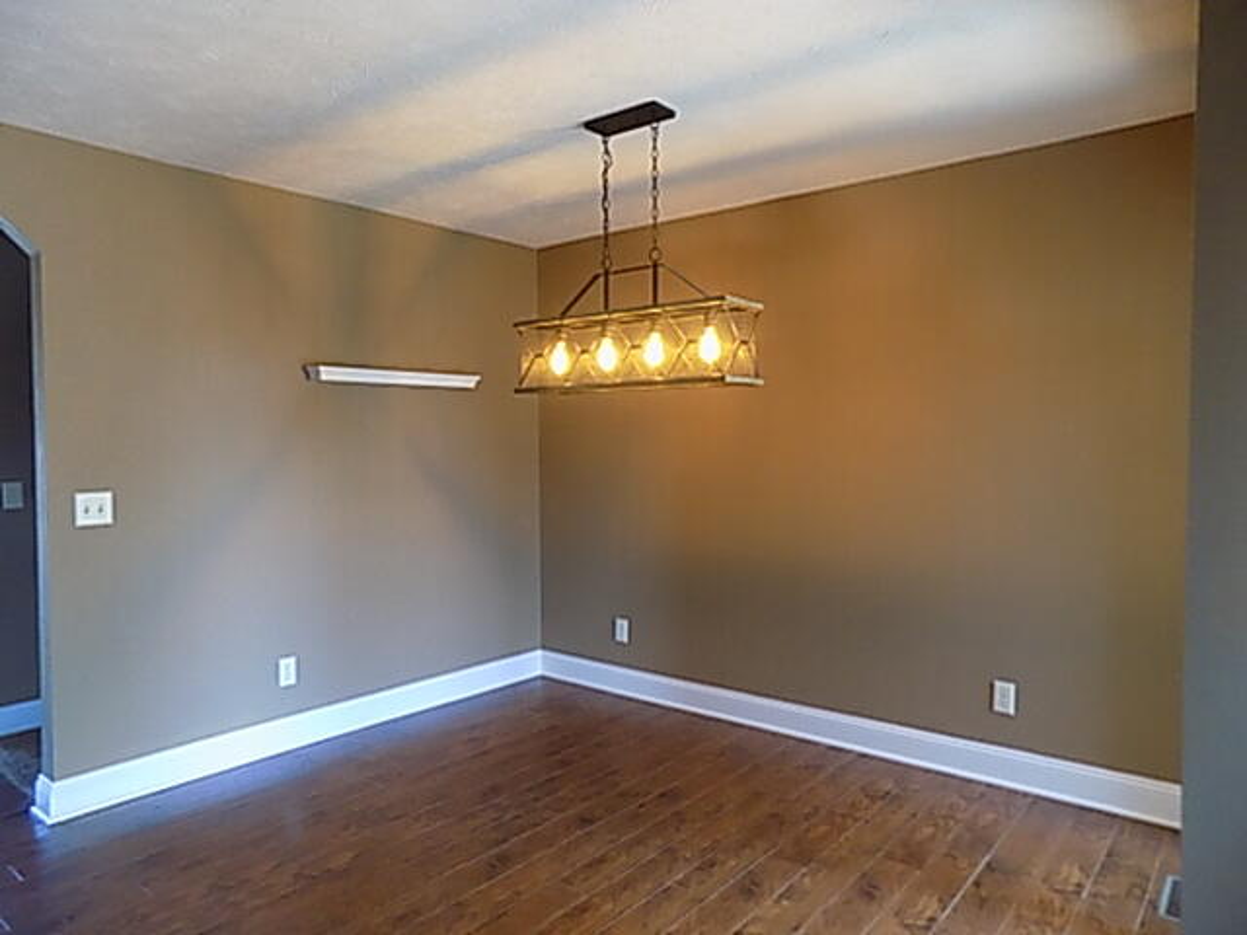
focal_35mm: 23
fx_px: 829
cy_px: 468
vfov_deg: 58.9
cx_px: 624
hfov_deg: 73.9
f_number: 3.1
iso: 360
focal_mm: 4
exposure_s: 1/30
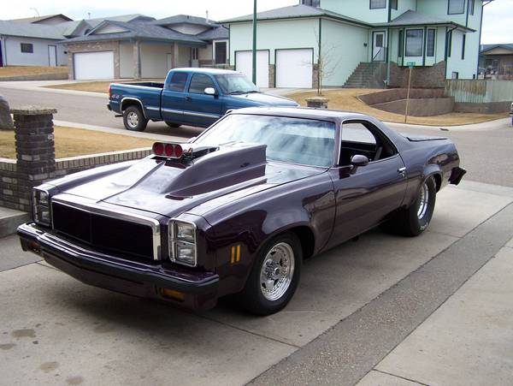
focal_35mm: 38
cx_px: 256
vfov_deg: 37.8
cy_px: 193
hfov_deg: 48.9
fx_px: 564
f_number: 2.8
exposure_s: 1/400
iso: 80
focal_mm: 6.3
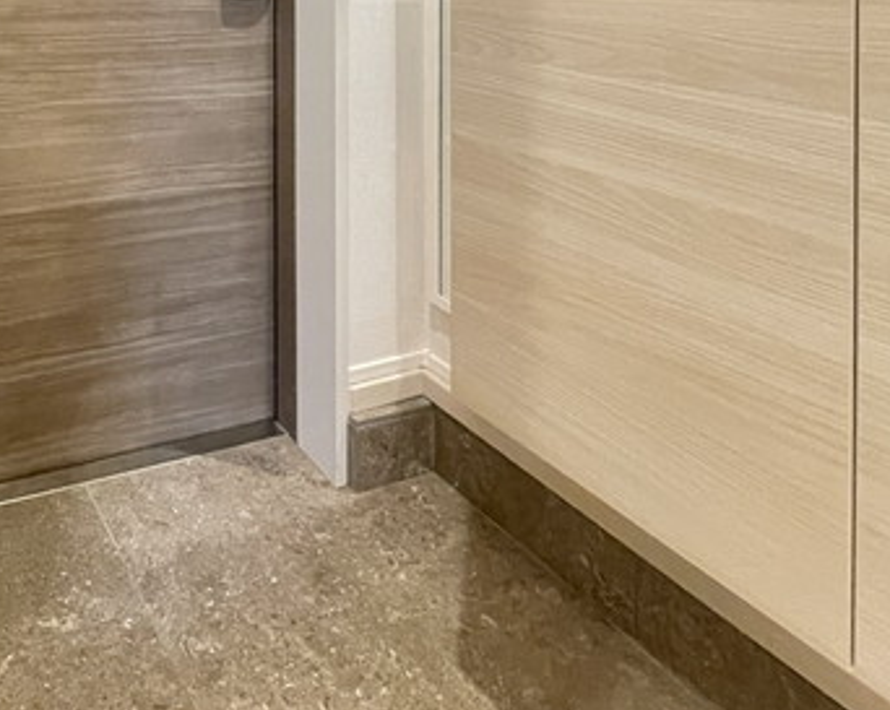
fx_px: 842
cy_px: -31
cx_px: 156
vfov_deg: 39.2
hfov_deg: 51.6
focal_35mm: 32
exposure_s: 1/33
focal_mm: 1.55
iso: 1000
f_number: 2.4
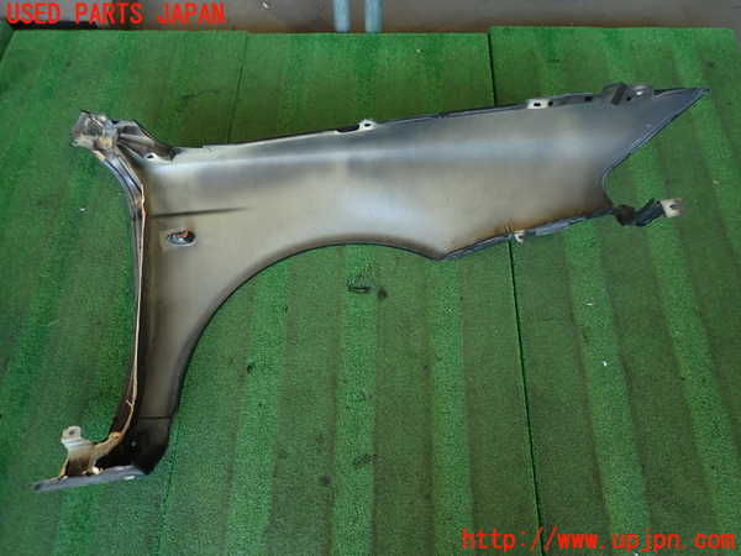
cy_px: 278
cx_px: 370
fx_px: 535
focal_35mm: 25
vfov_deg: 54.9
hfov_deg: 69.4
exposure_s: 1/60
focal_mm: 4.5
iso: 200
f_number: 2
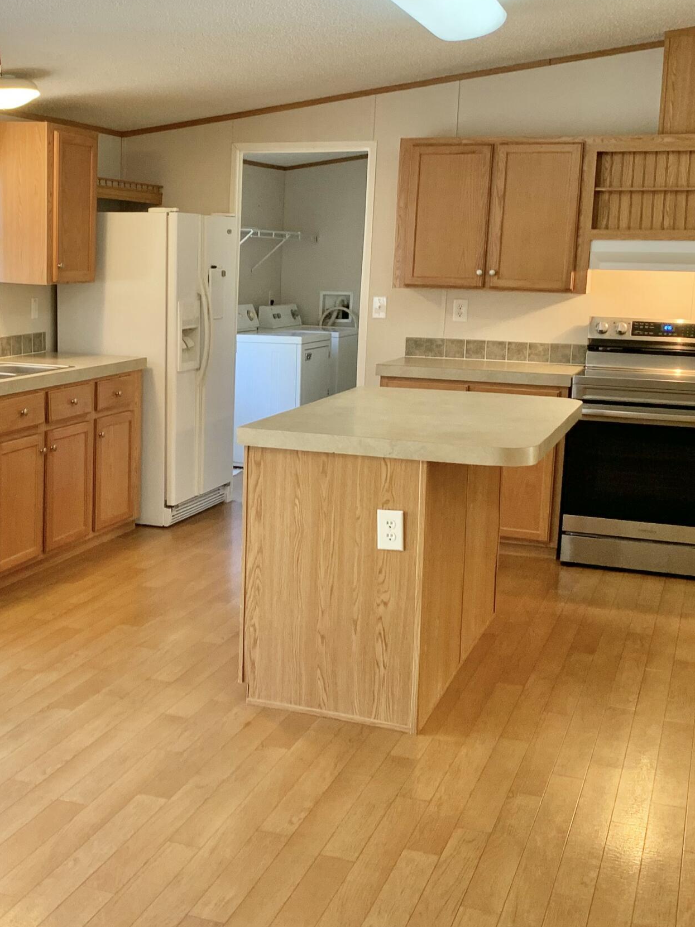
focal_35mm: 47
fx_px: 1258
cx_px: 184
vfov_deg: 40.4
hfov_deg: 30.4
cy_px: 450
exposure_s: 1/60
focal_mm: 4.25
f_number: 1.8
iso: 80
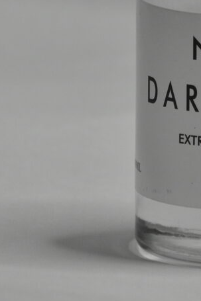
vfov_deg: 2.0
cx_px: 234
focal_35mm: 1038
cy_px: -21
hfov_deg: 1.3
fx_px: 8699
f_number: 5.3
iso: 400
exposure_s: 1/60
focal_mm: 210
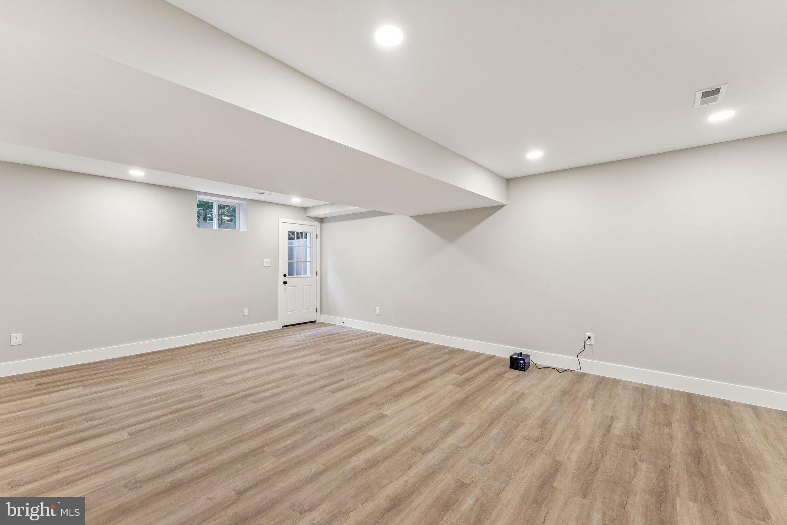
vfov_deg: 78.9
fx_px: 319
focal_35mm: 15
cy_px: 262
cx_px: 394
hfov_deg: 101.9
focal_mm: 14.6
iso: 250
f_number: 9
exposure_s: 1/4
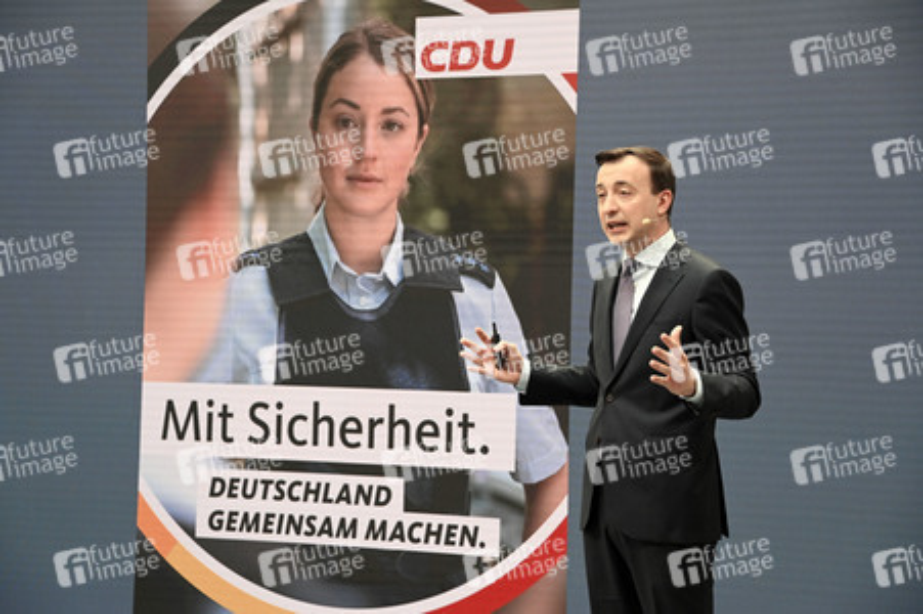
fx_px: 2357
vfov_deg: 14.8
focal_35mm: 92
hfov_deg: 22.2
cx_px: 462
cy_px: 307
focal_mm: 92
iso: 3200
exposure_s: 1/500
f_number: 6.3
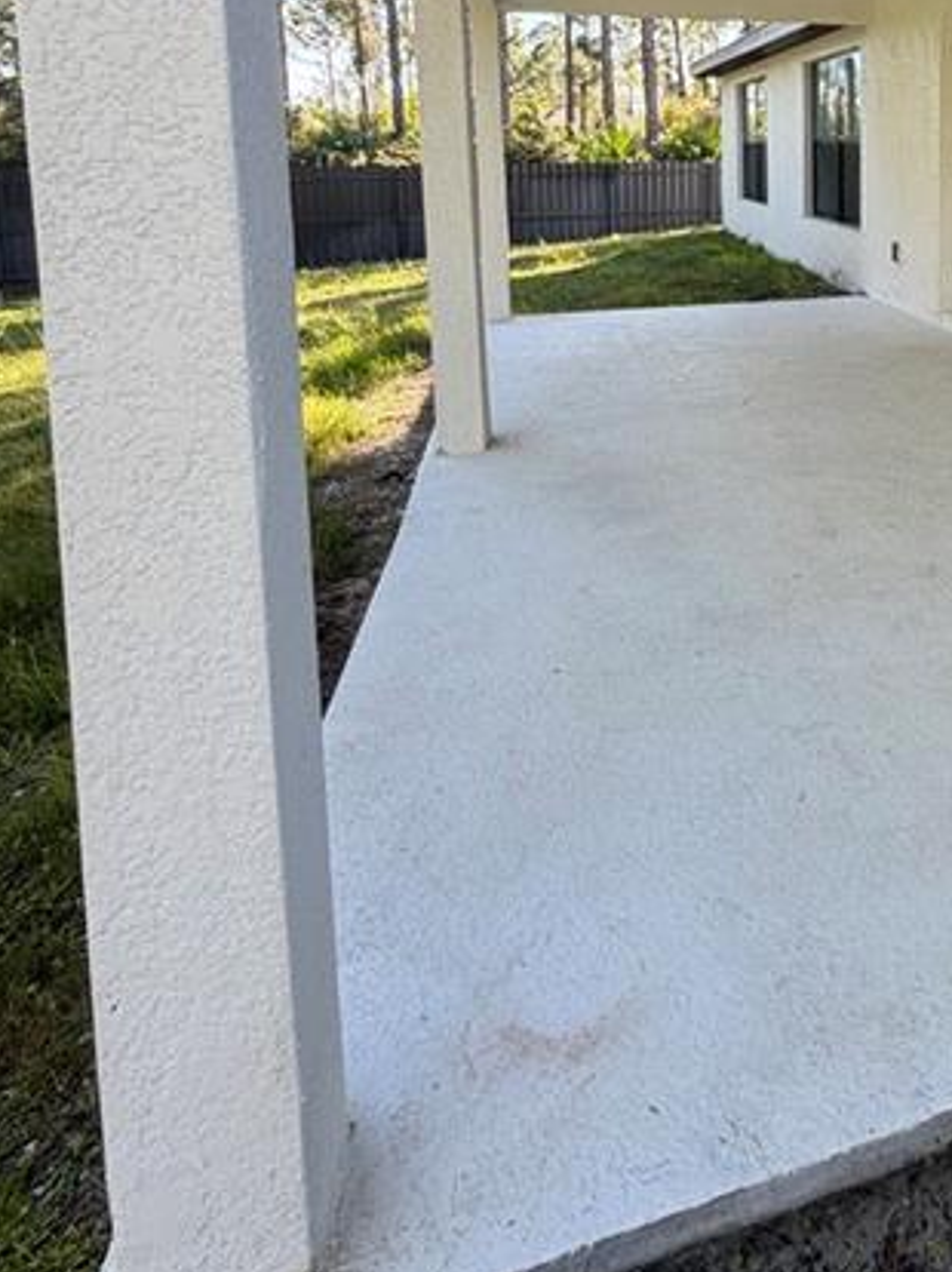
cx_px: 866
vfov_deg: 61.8
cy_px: 258
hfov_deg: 47.4
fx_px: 954
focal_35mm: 26
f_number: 2.2
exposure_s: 1/149
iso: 40
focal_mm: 2.22
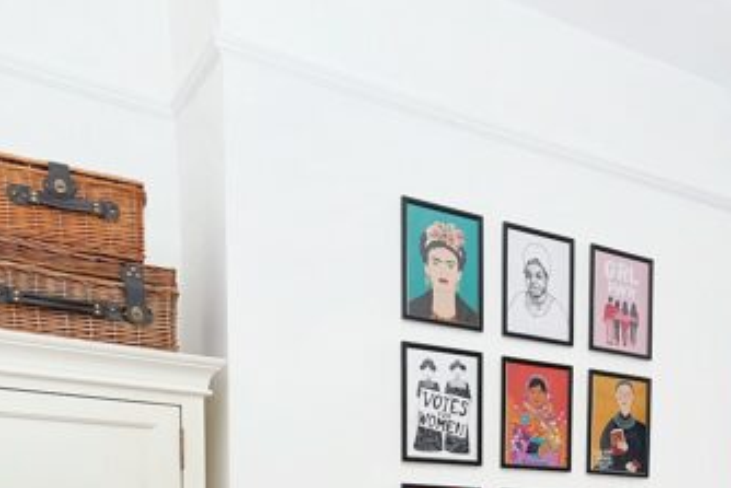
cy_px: 590
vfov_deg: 26.0
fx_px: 934
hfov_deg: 38.4
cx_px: 713
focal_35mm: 46
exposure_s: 1/56
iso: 800
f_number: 4
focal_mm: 10
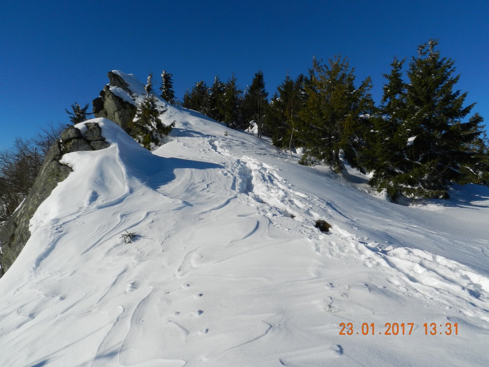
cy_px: 184
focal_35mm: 23
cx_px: 244
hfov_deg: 73.9
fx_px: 325
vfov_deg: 58.9
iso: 160
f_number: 6.3
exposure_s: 1/1000
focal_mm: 4
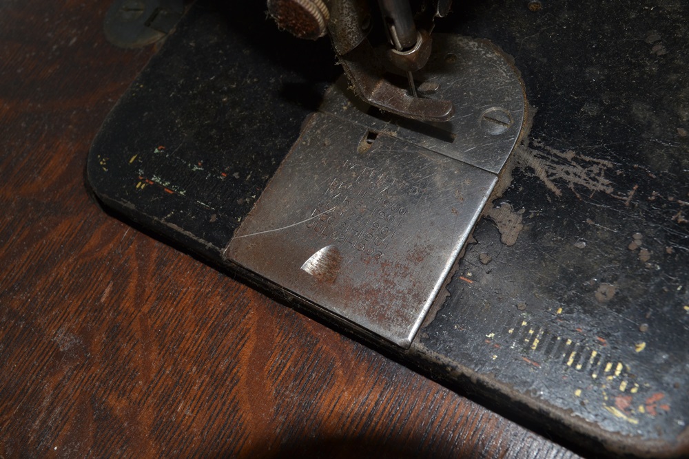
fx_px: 689
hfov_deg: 53.1
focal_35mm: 36
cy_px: 230
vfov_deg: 36.9
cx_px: 344
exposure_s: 1/60
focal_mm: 24
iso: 100
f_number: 8
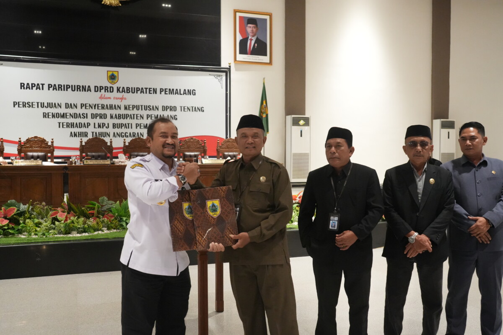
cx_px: 252
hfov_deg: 54.4
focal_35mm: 35
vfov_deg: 37.9
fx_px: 489
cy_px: 168
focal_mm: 35
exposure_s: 1/100
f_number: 5.6
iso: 10000
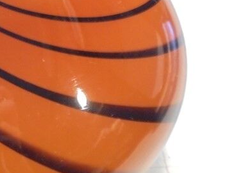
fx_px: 567
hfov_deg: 21.5
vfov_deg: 17.3
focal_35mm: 85
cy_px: 44
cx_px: -40
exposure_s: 1/6
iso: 400
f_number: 4
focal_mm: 6.1
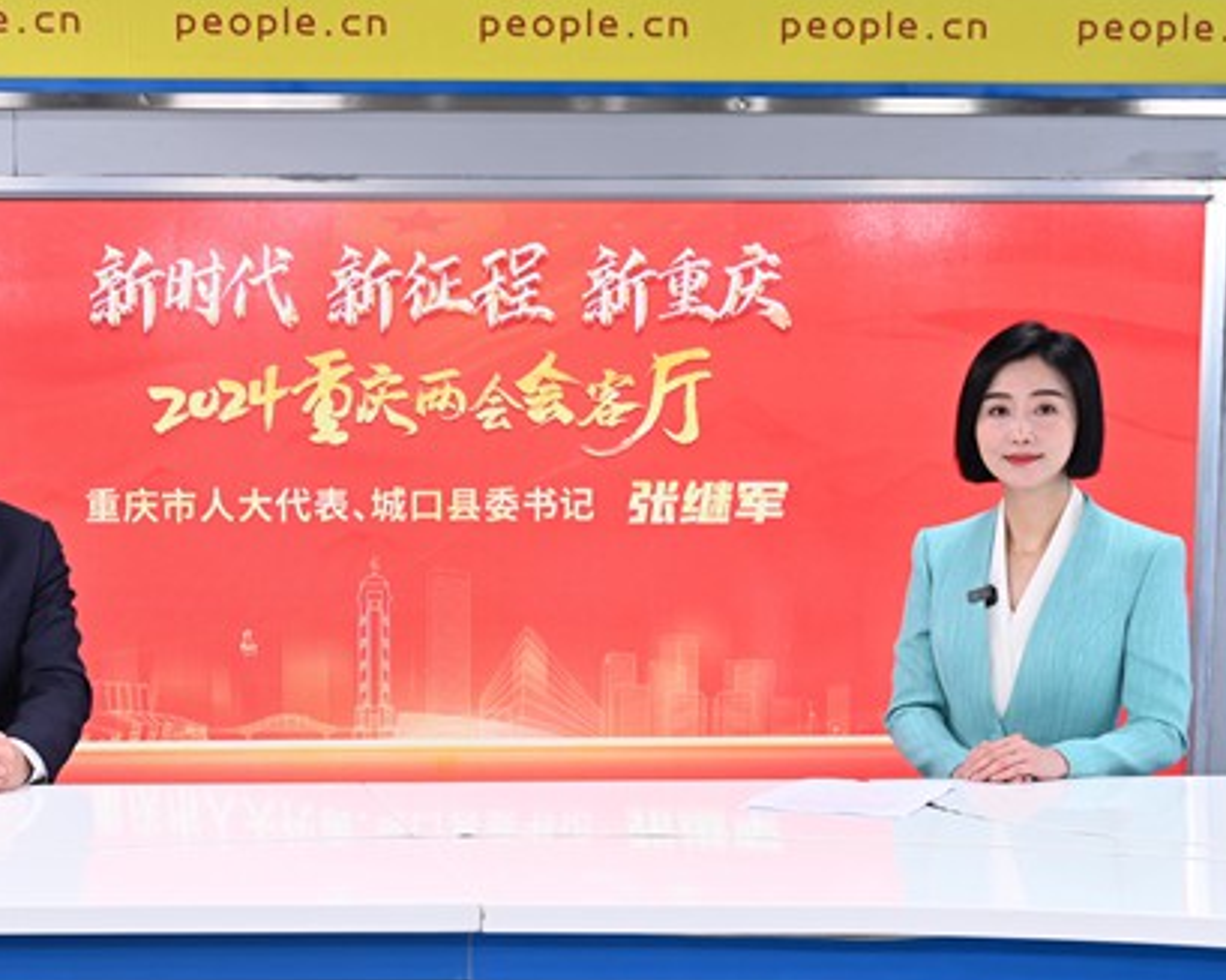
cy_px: 722
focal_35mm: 66
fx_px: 2394
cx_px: 414
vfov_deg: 22.9
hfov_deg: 28.5
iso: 320
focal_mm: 36
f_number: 4
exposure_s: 1/60
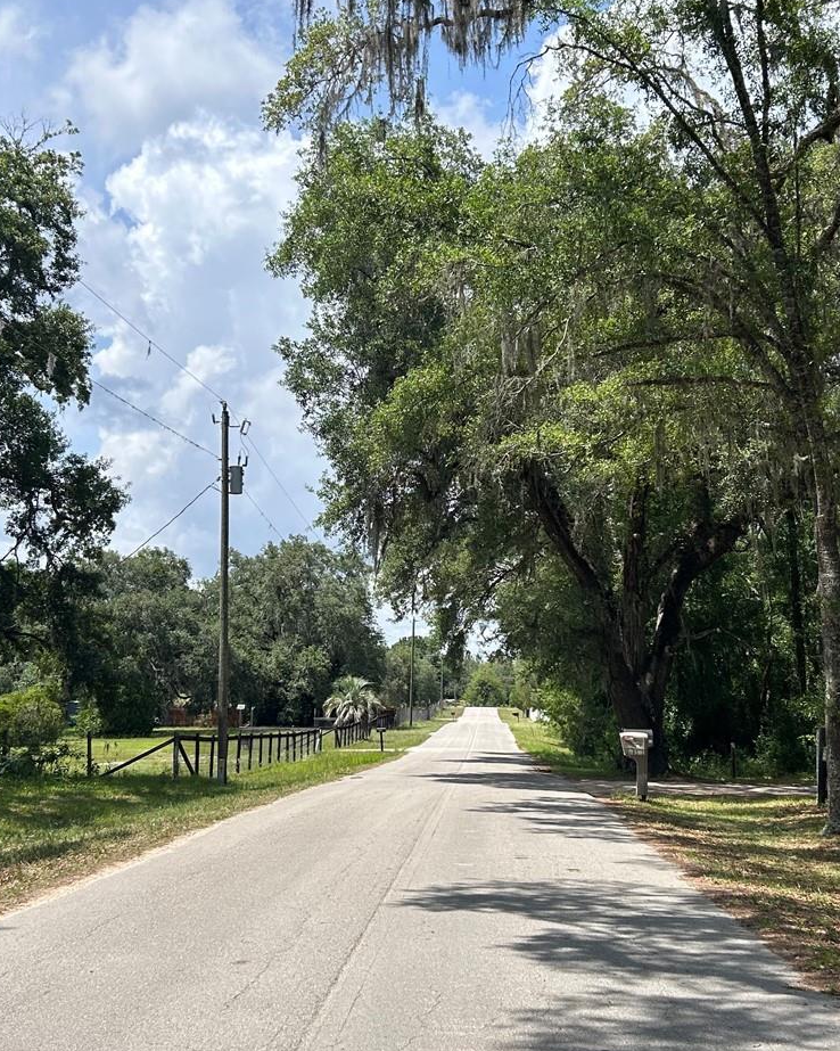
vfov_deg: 42.0
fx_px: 1368
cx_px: 404
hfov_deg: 34.1
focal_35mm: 44
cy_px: 581
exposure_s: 1/3257
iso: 50
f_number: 1.5
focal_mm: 5.7
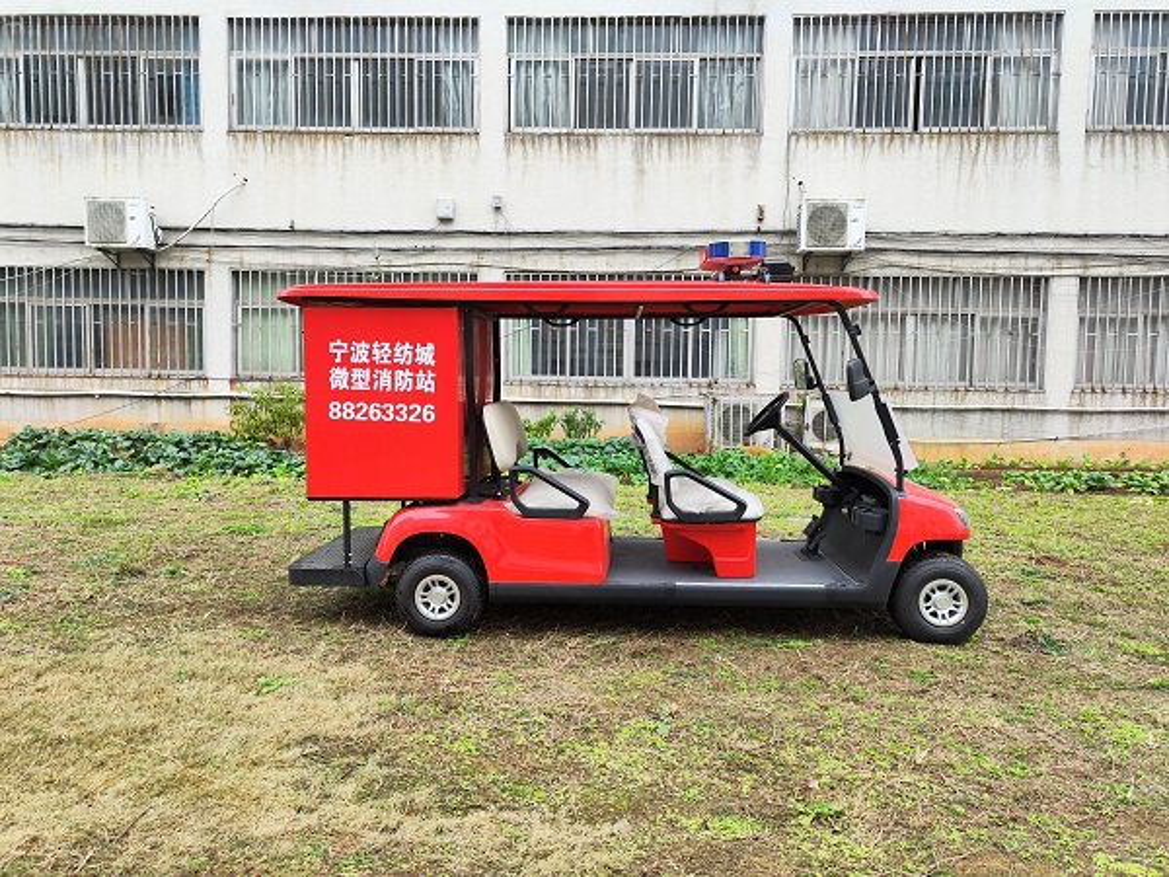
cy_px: 438
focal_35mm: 24
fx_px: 810
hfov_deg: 71.6
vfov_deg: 56.8
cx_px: 584
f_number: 1.9
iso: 50
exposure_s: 1/162
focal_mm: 6.92
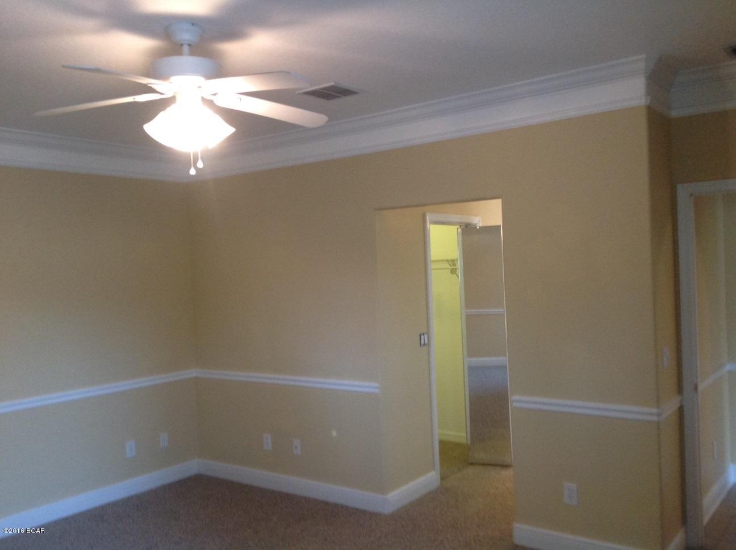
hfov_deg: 52.7
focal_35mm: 35
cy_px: 275
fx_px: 743
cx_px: 368
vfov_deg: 40.6
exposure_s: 1/15
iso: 160
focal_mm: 4.28
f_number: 2.4
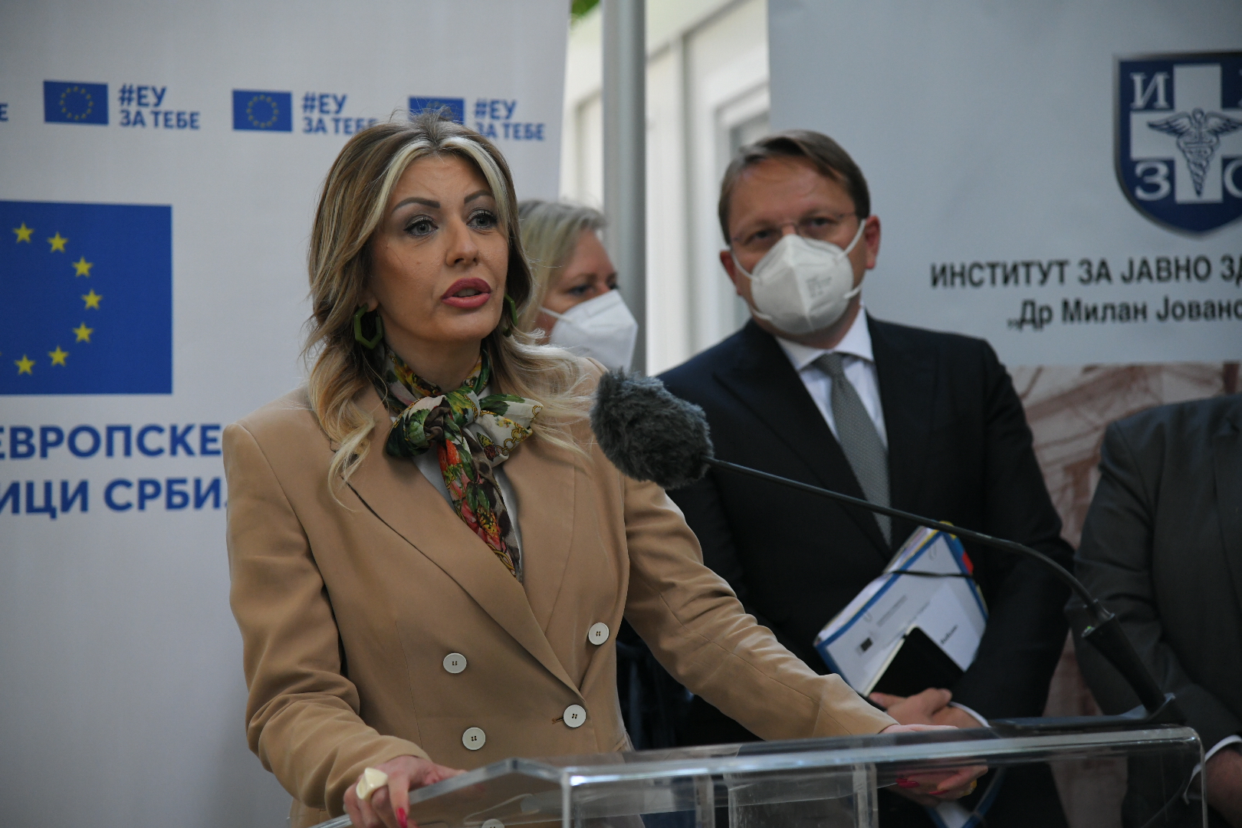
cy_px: 414
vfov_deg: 13.7
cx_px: 621
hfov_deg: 20.4
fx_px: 3450
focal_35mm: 100
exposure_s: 1/320
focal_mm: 100
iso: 2500
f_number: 4
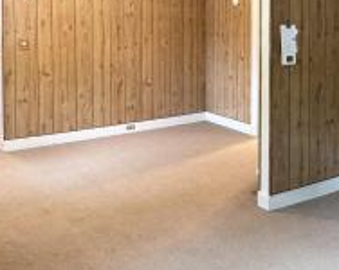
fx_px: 541
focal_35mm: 54
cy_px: 29
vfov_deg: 27.1
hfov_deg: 32.0
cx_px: 341
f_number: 1.6
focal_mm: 5.96
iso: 640
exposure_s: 1/40
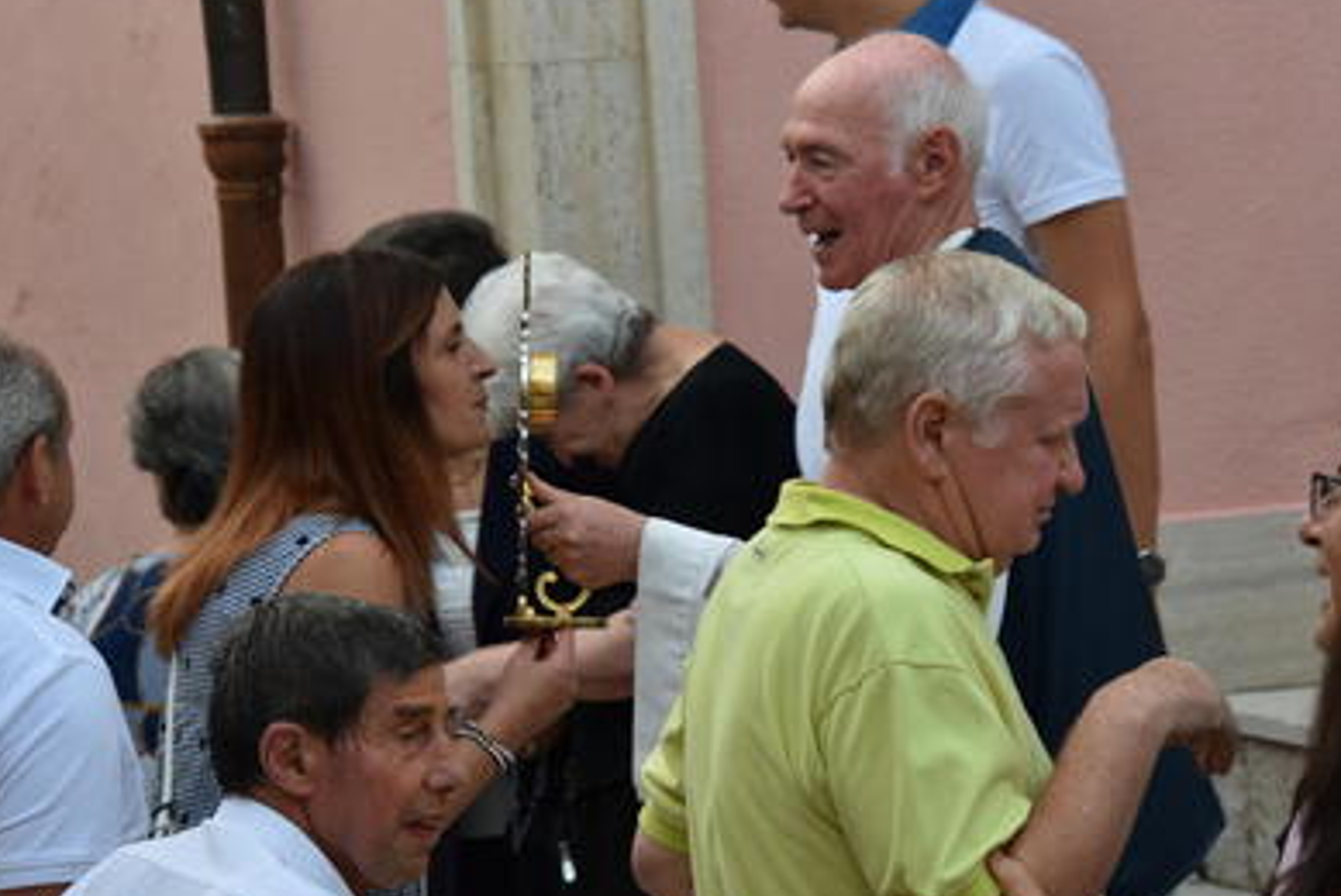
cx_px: 731
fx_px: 7194
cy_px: 389
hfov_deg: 10.6
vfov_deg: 7.1
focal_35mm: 193
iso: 560
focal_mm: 100
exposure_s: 1/125
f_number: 5
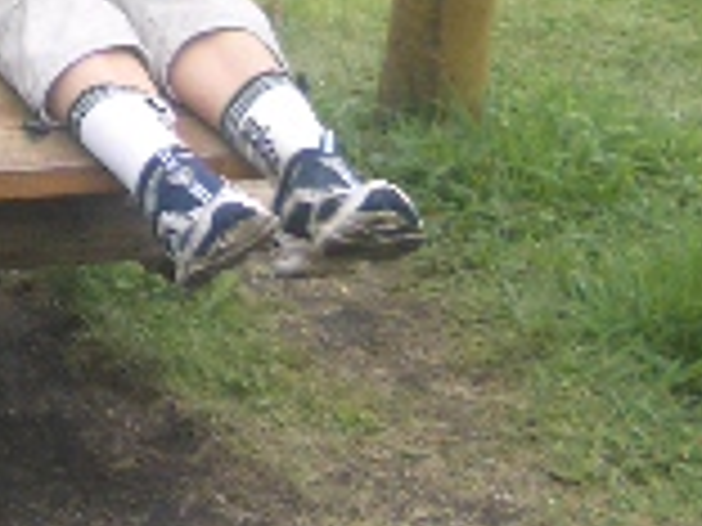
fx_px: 2920
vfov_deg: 10.0
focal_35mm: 144
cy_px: -247
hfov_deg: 13.0
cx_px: -346
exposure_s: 1/250
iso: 50
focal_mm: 5.8
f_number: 2.6
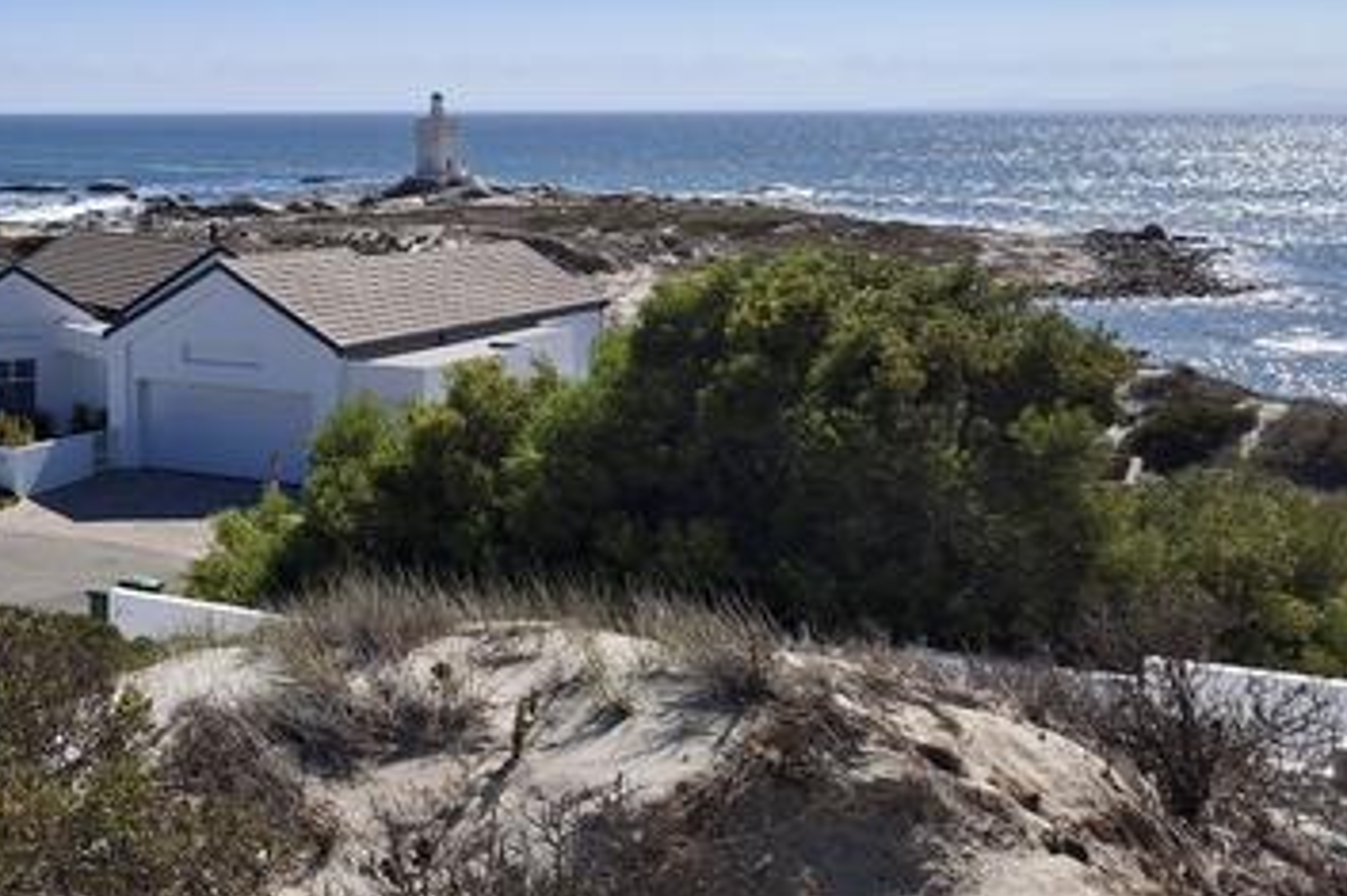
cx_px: 11
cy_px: 130
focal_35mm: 59
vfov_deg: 22.5
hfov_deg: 31.5
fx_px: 2206
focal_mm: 4.69
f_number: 1.8
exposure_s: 1/2907
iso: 32
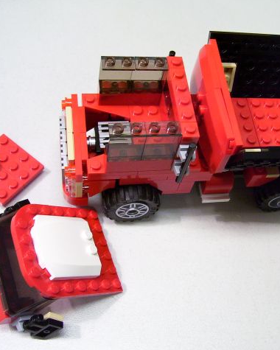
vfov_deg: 41.2
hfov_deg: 33.0
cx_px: 195
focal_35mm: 45
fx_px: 466
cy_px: 175
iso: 160
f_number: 2.7
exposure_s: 1/45
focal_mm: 5.6
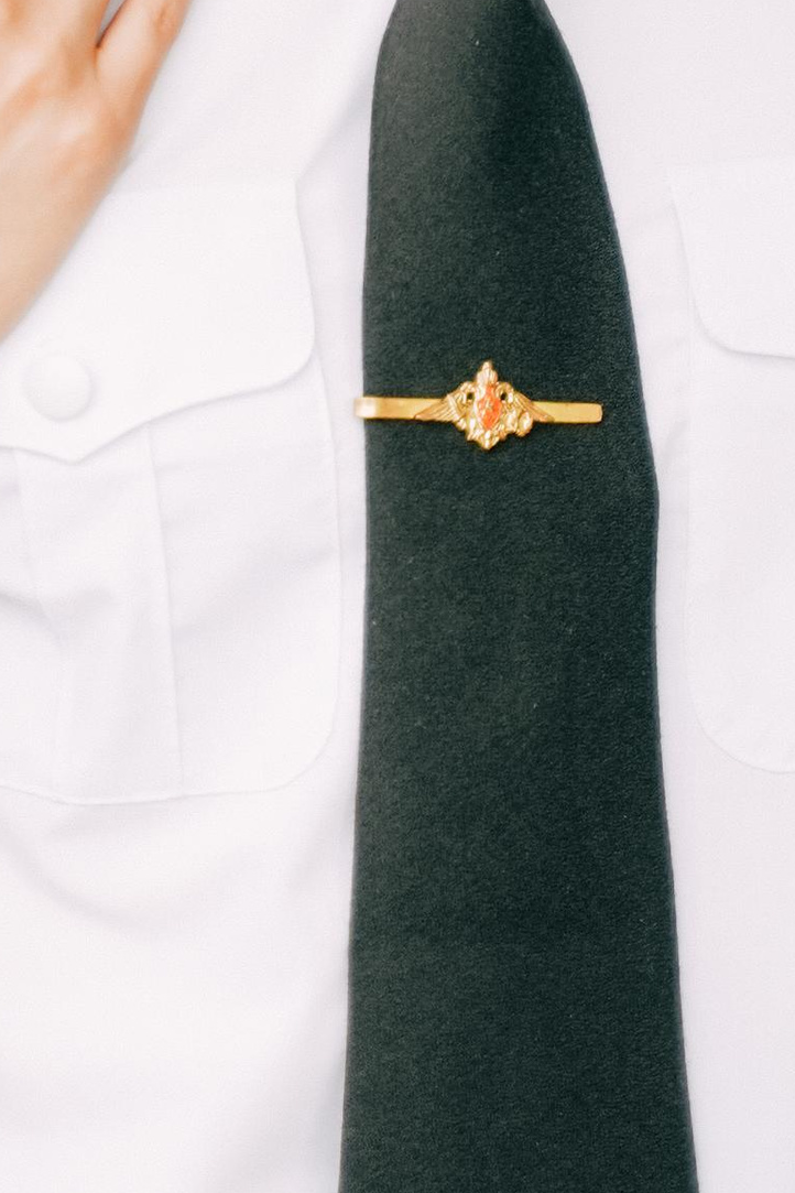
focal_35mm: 266
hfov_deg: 5.2
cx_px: 41
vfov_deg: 7.7
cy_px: -345
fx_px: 8811
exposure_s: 1/640
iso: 250
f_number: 2.8
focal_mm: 75
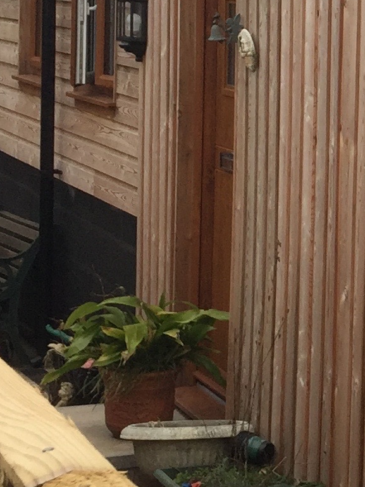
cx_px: 753
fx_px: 1730
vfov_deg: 16.0
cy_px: 148
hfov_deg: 10.9
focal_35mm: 123
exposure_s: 1/234
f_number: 2.2
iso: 32
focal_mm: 4.15
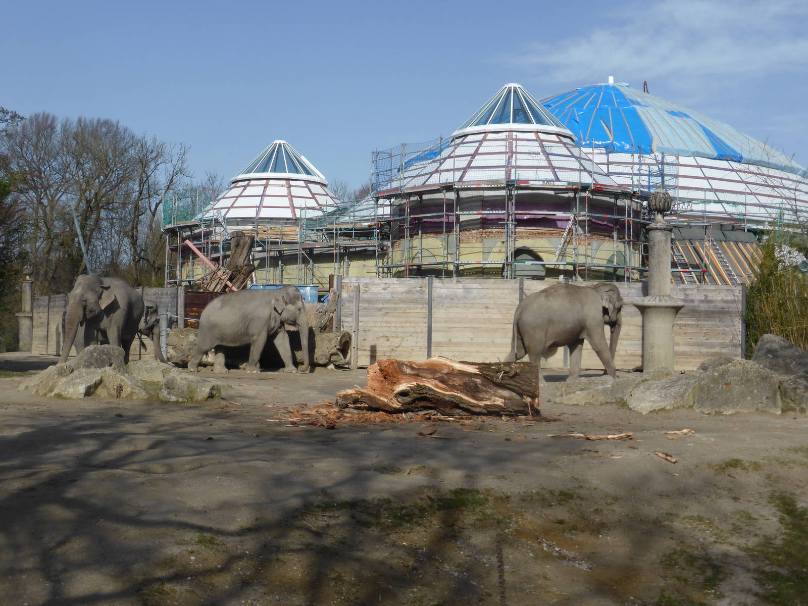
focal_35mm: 49
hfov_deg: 38.9
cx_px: 404
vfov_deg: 29.7
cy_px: 303
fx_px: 1144
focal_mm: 8.5
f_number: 4.2
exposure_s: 1/1000
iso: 100
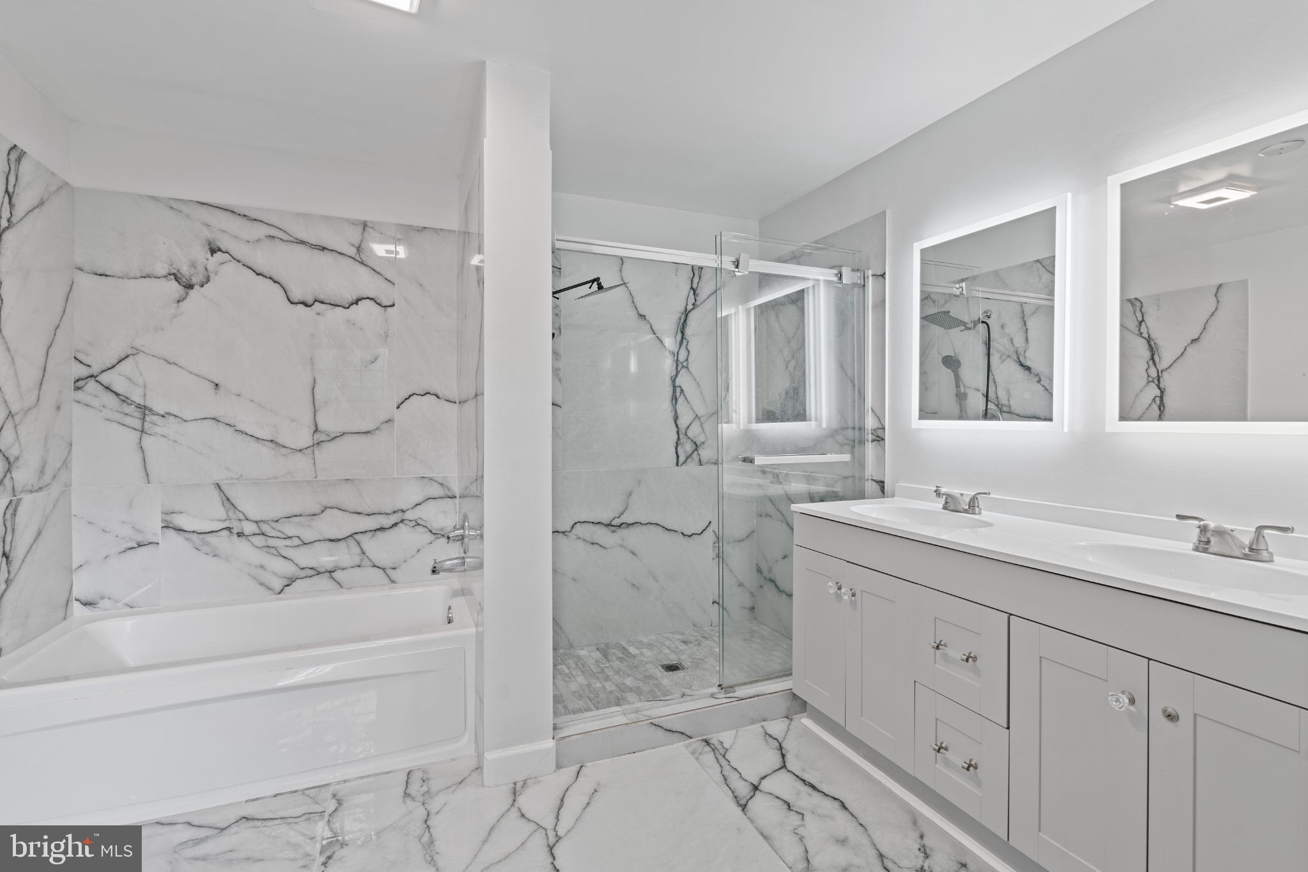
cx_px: 654
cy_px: 436
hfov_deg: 96.7
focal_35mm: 16
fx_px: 581
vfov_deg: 73.7
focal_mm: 16
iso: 200
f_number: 8
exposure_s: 1/1.67
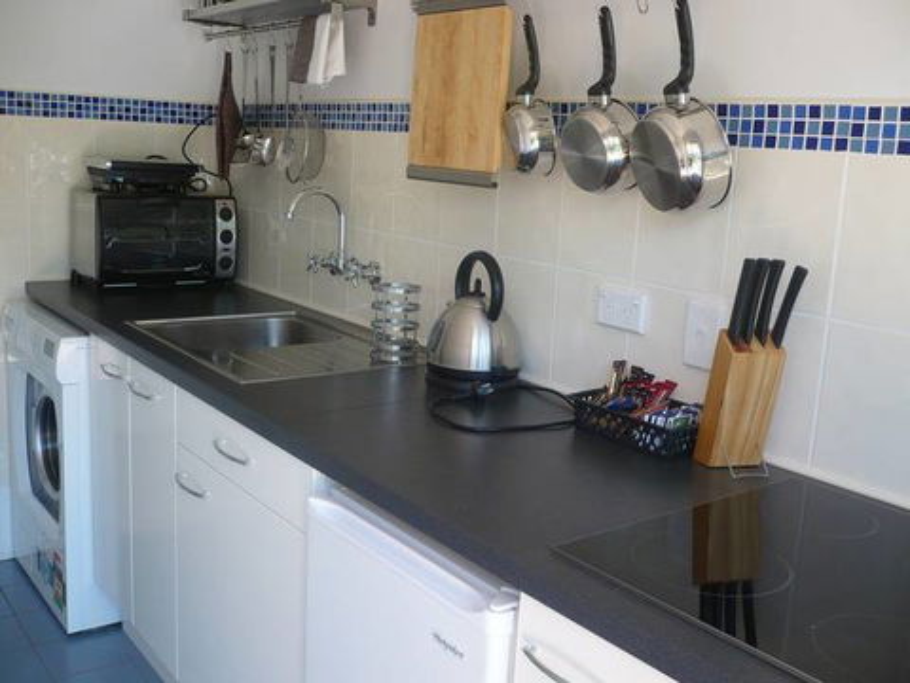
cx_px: 455
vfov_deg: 40.7
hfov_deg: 52.6
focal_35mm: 35
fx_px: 920
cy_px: 342
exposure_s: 1/30
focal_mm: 5.8
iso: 100
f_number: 2.8
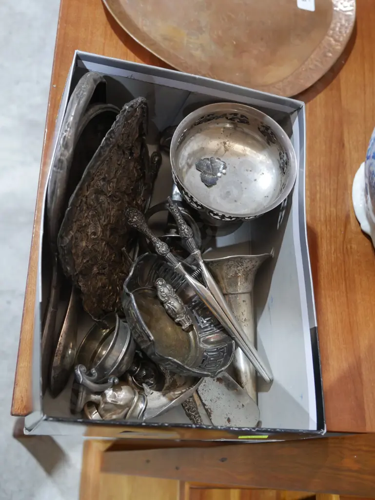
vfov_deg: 46.8
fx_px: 577
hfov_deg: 36.0
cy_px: 250
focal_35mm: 40
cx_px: 188
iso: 1000
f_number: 4.5
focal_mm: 20
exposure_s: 1/60
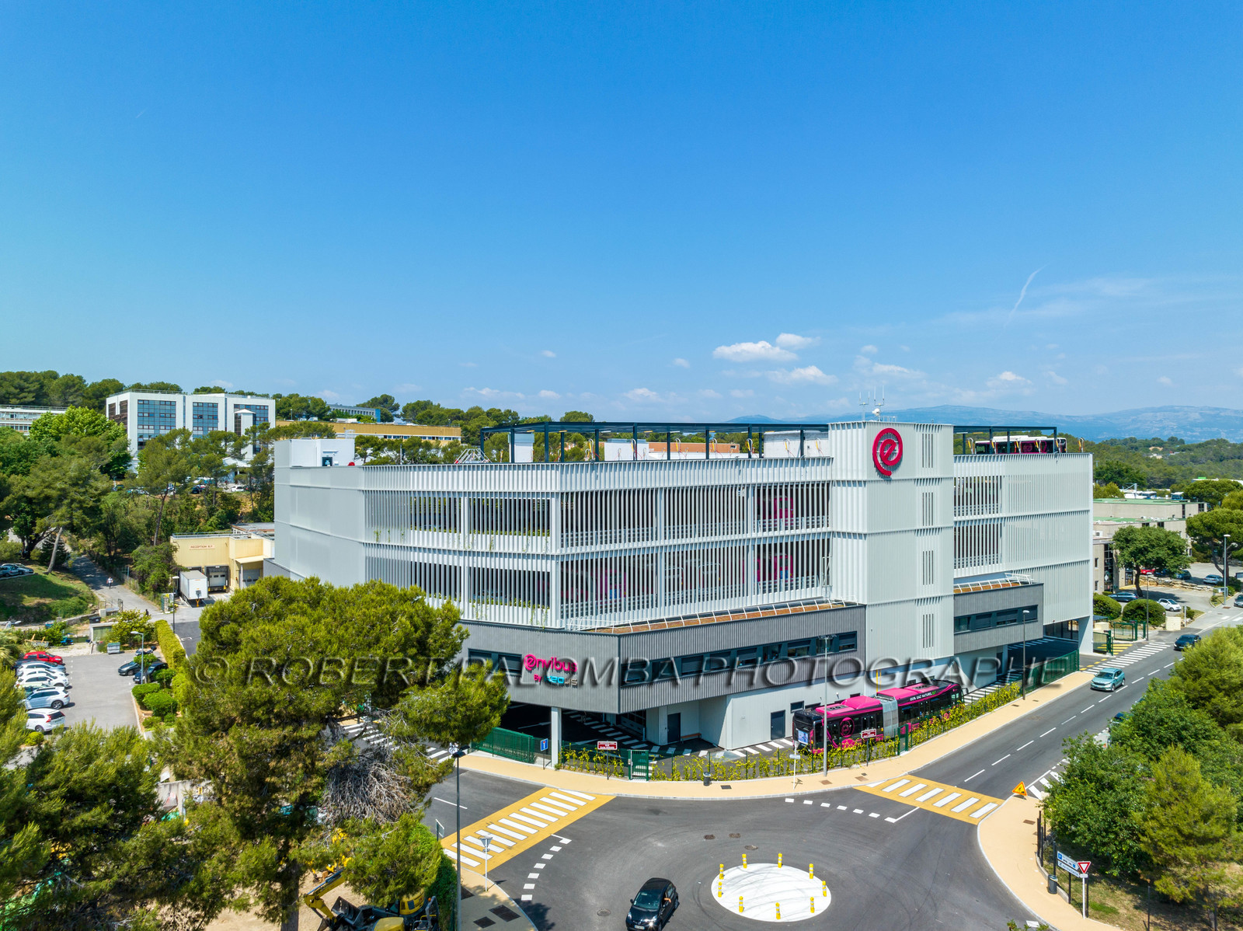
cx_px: 622
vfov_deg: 56.8
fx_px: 861
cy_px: 466
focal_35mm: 24
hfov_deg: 71.6
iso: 100
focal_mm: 12.3
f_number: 11
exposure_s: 1/120
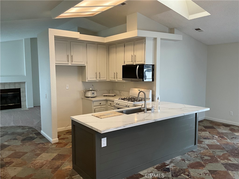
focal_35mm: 29
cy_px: 90
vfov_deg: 48.2
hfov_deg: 61.7
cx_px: 120
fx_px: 200
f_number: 1.8
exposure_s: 1/60
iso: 64
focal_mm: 3
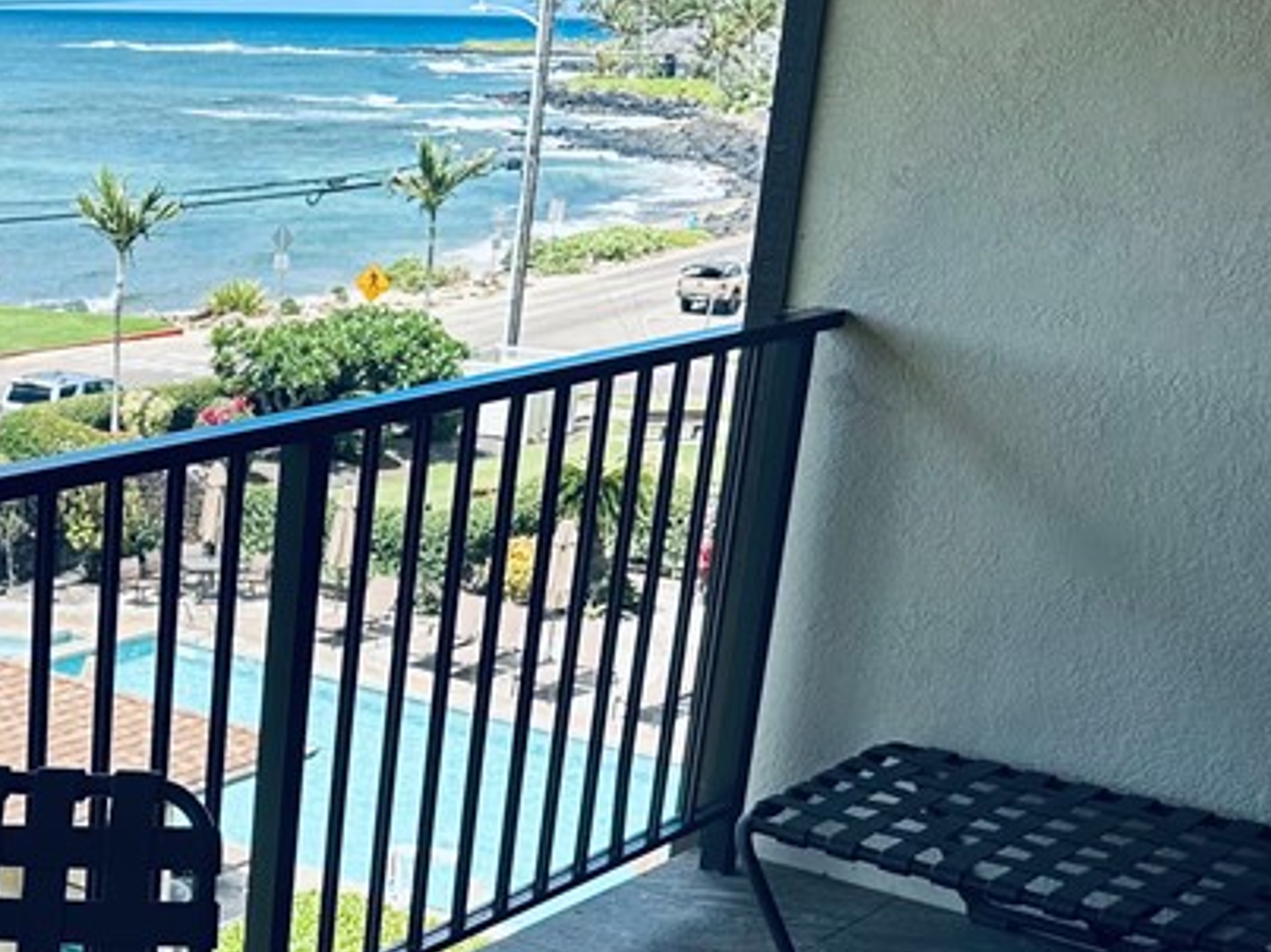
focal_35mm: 61
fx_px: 2239
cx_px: -110
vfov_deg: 23.4
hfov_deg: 28.8
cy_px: 854
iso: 80
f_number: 1.78
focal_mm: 6.86
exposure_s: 1/2203
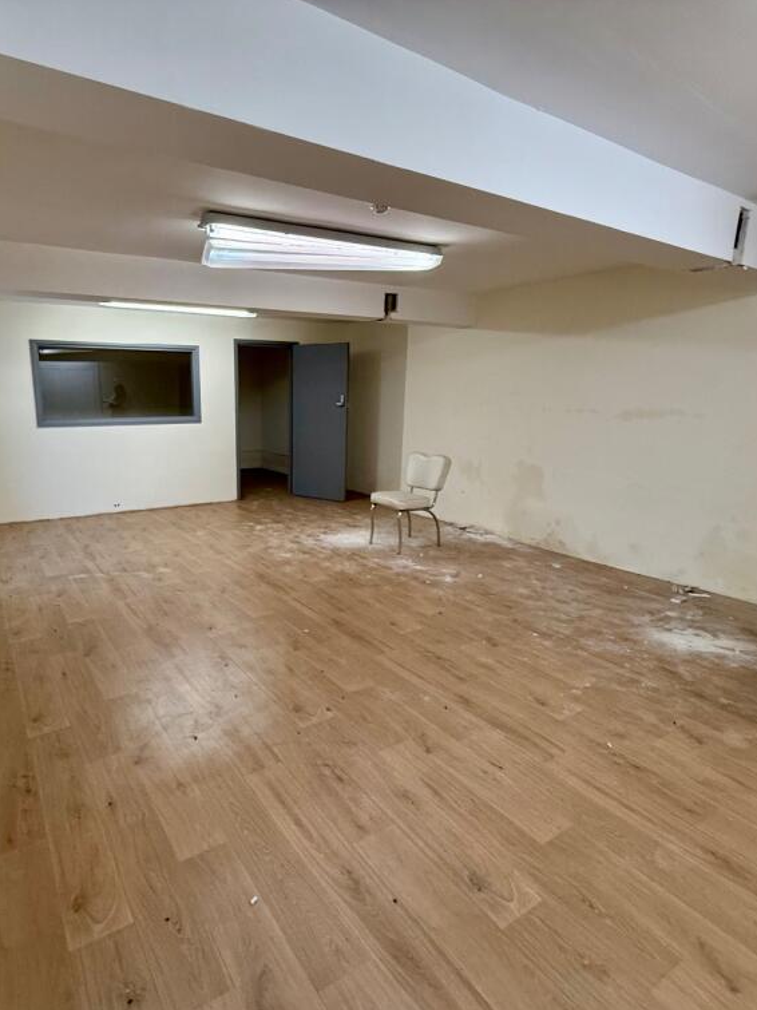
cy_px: 510
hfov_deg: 67.4
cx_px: 274
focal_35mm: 19
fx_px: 554
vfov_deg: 84.7
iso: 320
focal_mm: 2.22
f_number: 2.2
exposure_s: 1/100
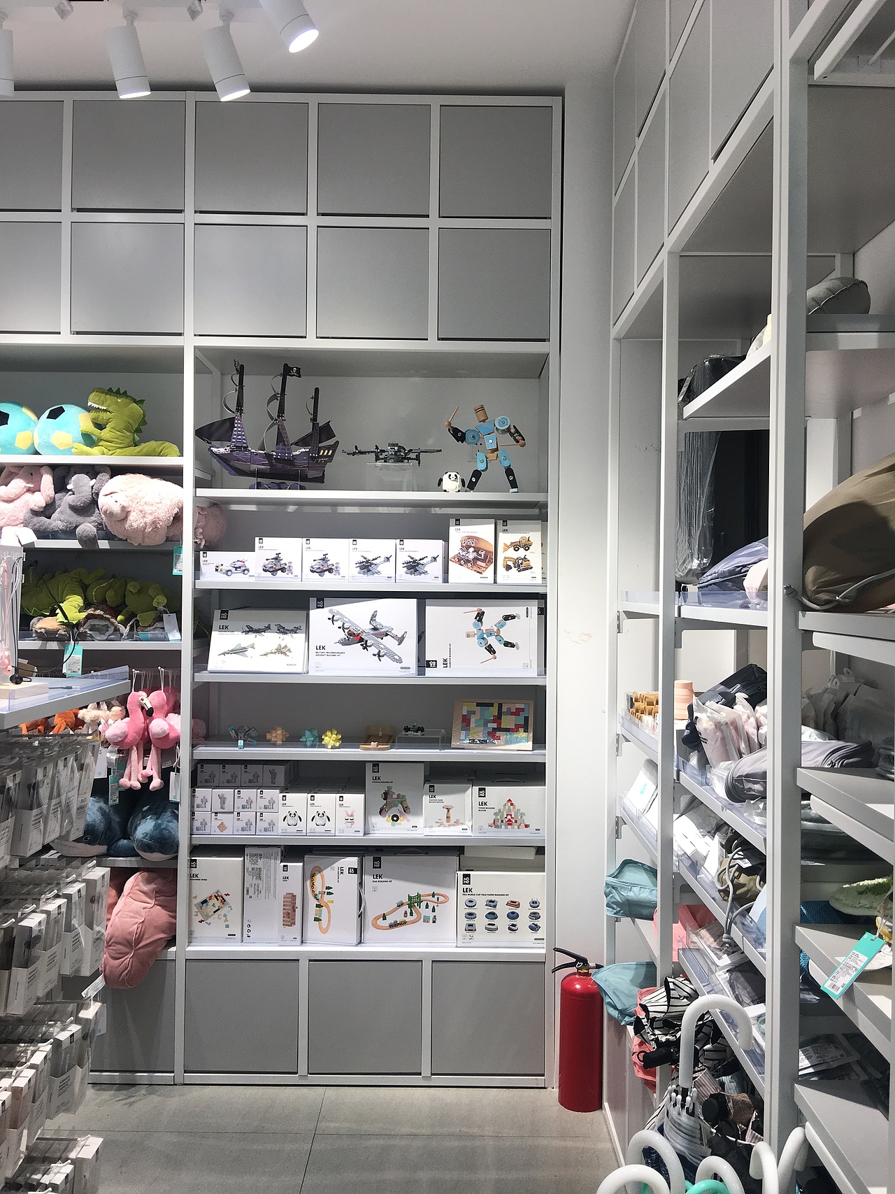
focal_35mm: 29
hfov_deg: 48.2
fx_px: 1000
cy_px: 597
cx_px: 448
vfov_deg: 61.7
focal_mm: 4.15
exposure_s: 1/100
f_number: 2.2
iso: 25
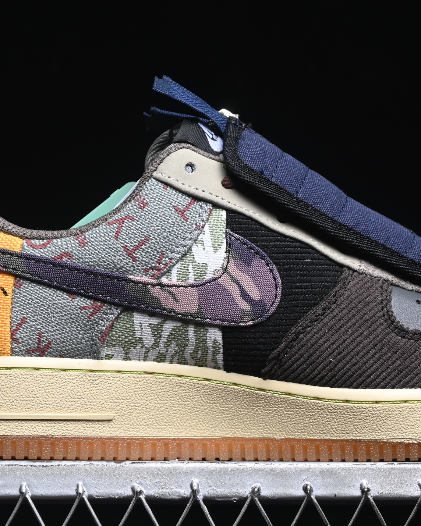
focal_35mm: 137
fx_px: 2134
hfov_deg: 11.3
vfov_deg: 14.1
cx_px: 247
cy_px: 250
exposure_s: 1/60
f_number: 6.3
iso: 160
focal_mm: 50
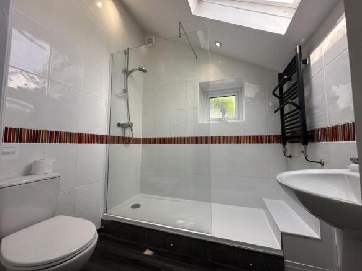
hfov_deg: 102.1
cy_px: 136
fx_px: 146
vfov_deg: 85.7
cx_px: 181
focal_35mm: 14
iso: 40
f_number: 2.2
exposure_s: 1/207
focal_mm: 2.22
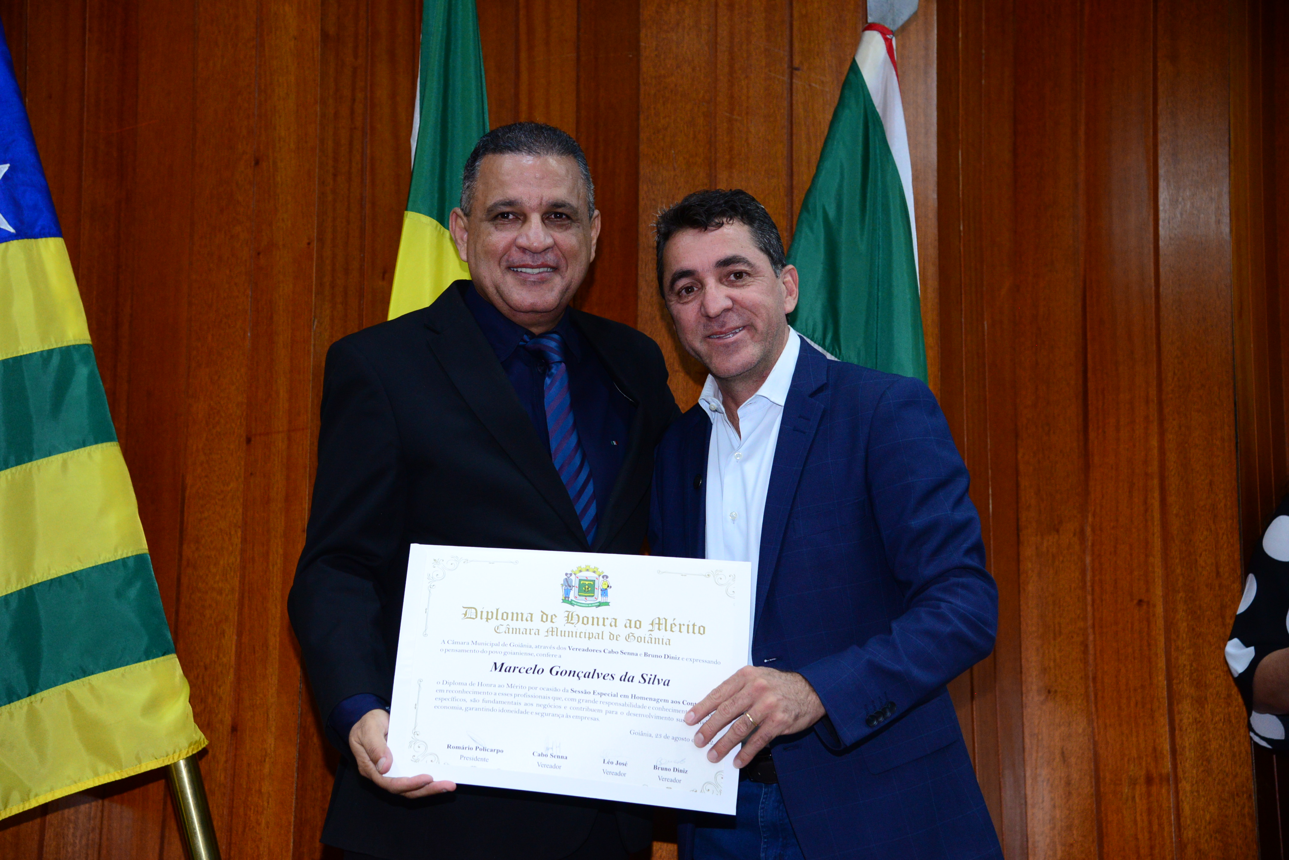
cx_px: 644
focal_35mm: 62
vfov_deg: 21.9
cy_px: 430
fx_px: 2221
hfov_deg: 32.4
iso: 2500
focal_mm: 62
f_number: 5
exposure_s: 1/125
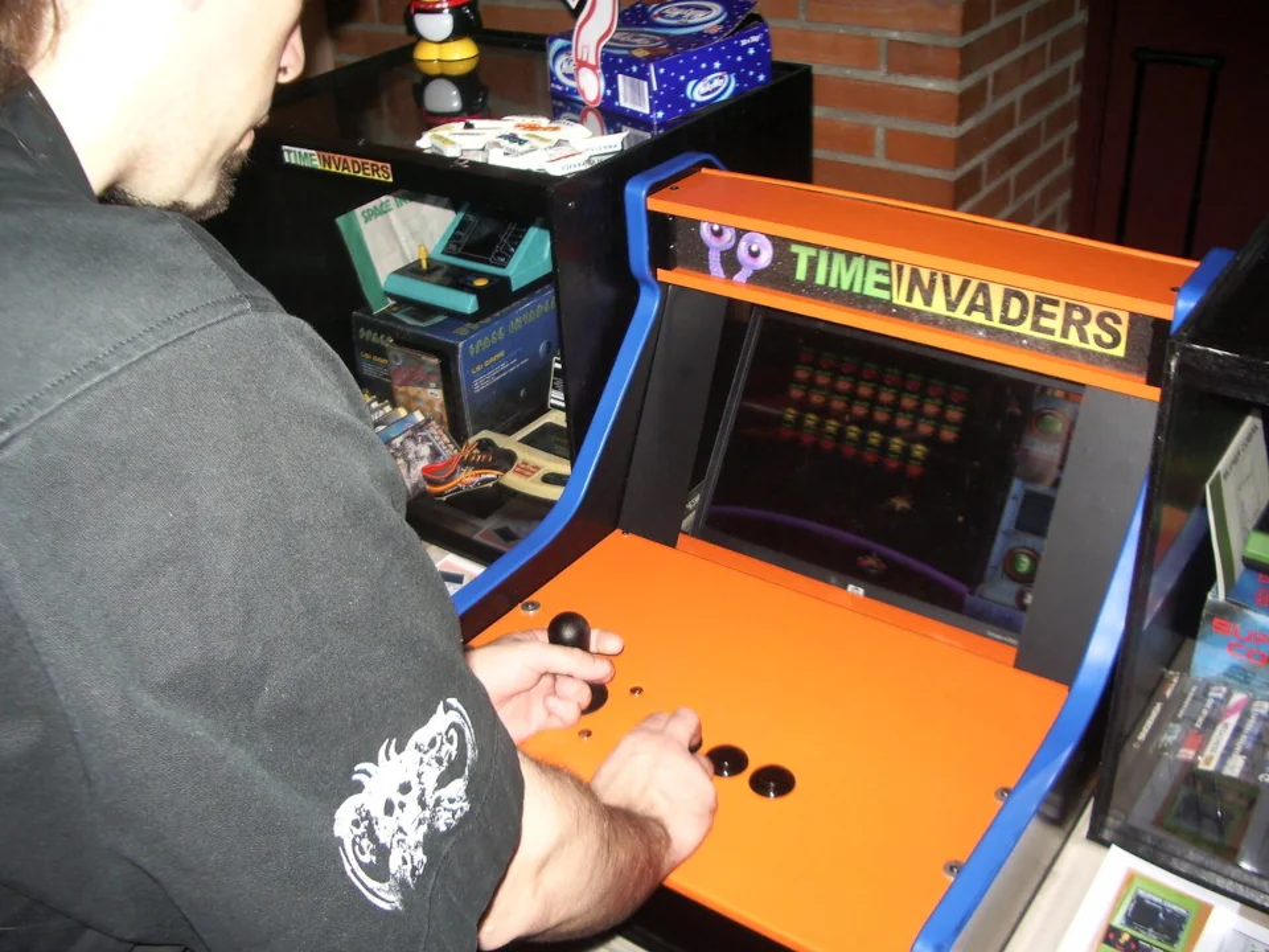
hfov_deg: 52.6
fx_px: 1283
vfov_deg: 40.7
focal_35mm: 35
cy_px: 476
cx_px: 634
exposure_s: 1/40
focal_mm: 5.8
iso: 100
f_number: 2.6
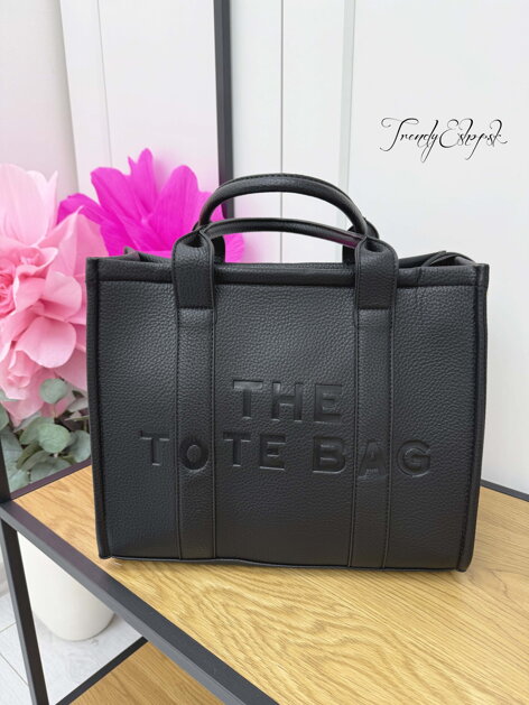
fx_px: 489
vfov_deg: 71.6
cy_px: 352
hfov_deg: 56.8
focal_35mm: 24
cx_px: 264
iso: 100
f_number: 1.78
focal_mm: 6.76
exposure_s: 1/100
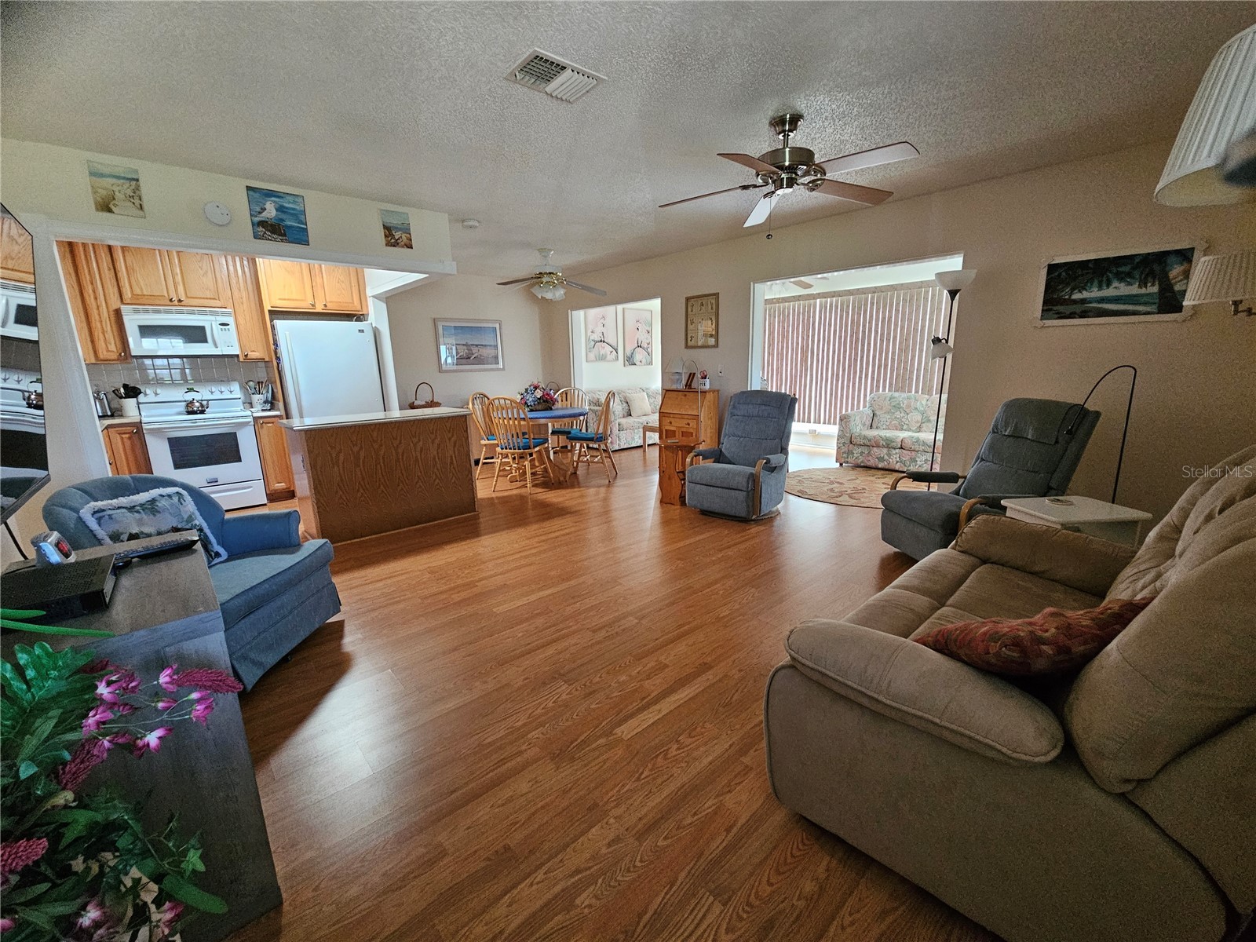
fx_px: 472
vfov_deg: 89.9
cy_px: 471
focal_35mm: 13
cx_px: 628
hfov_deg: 106.2
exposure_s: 1/30
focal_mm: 2.2
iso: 640
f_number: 2.2
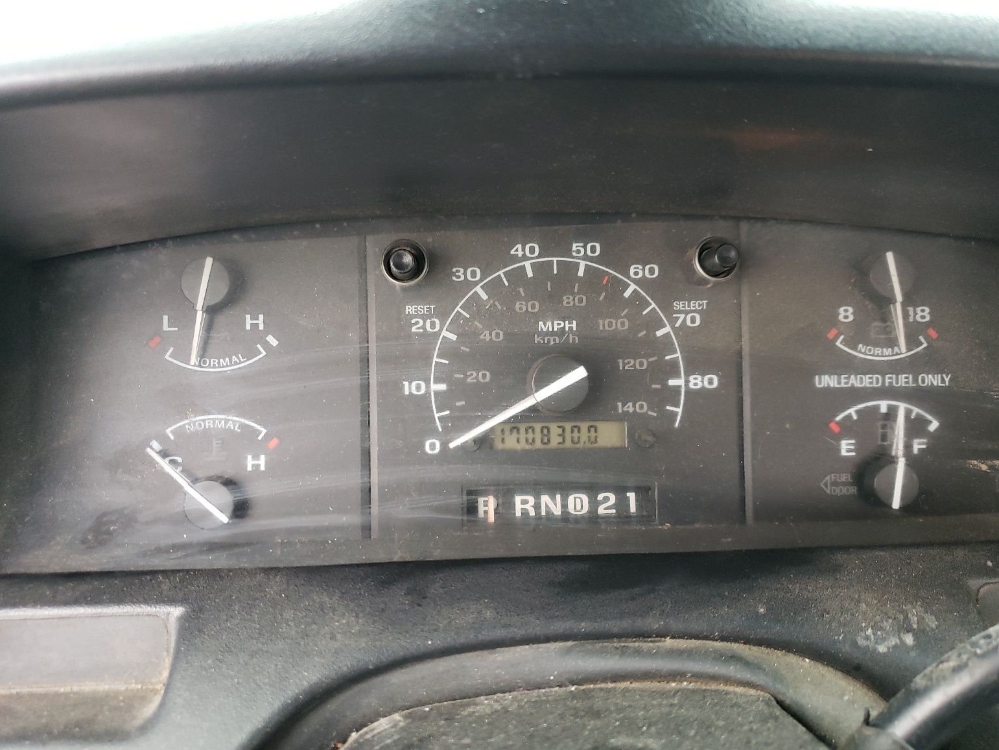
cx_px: 504
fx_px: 779
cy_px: 369
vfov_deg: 51.4
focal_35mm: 27
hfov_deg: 65.3
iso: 189
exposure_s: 1/50
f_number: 1.5
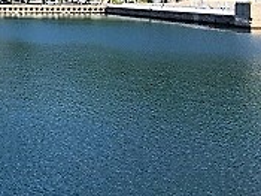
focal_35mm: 91
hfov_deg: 19.0
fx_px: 686
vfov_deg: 15.7
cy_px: -22
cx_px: -128
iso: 25
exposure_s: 1/1115
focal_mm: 4.15
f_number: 2.2
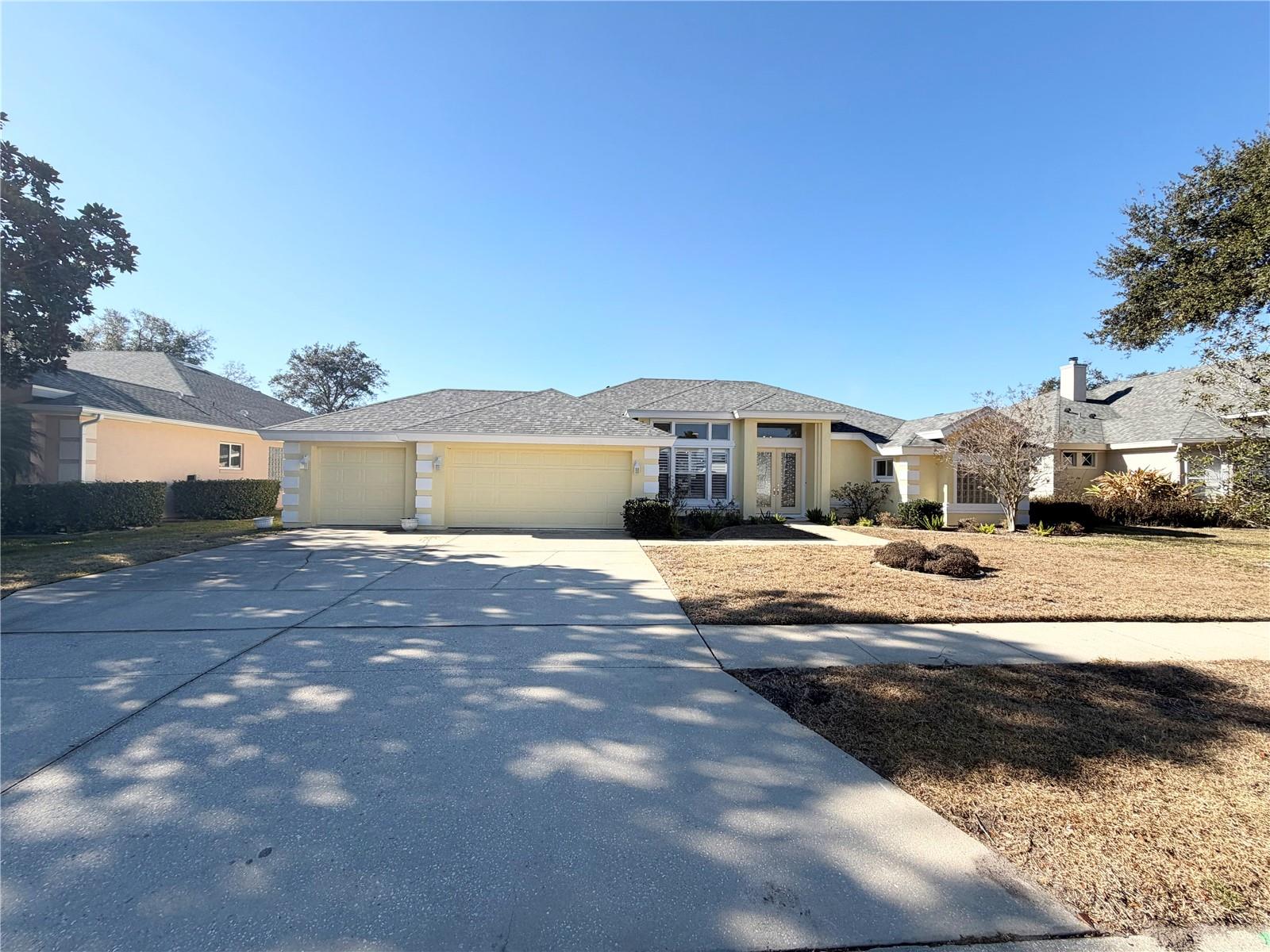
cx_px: 635
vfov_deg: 85.7
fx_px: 514
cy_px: 476
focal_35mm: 14
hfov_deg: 102.1
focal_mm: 2.22
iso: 25
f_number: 2.2
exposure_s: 1/770
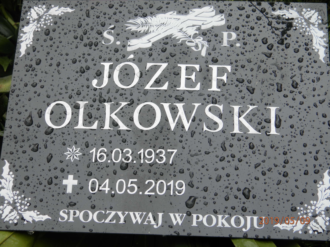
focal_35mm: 68
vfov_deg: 21.6
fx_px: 648
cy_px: 124
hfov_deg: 28.6
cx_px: 165
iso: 80
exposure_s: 1/250
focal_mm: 12.2
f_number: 4
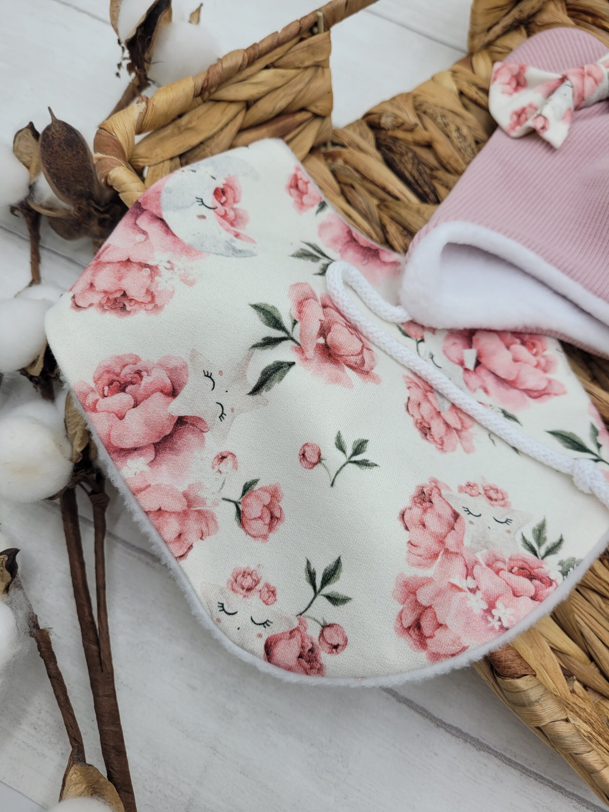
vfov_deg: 67.3
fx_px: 610
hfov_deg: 53.1
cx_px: 304
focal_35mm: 26
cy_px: 406
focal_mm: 5.4
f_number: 1.8
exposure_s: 1/269
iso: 40
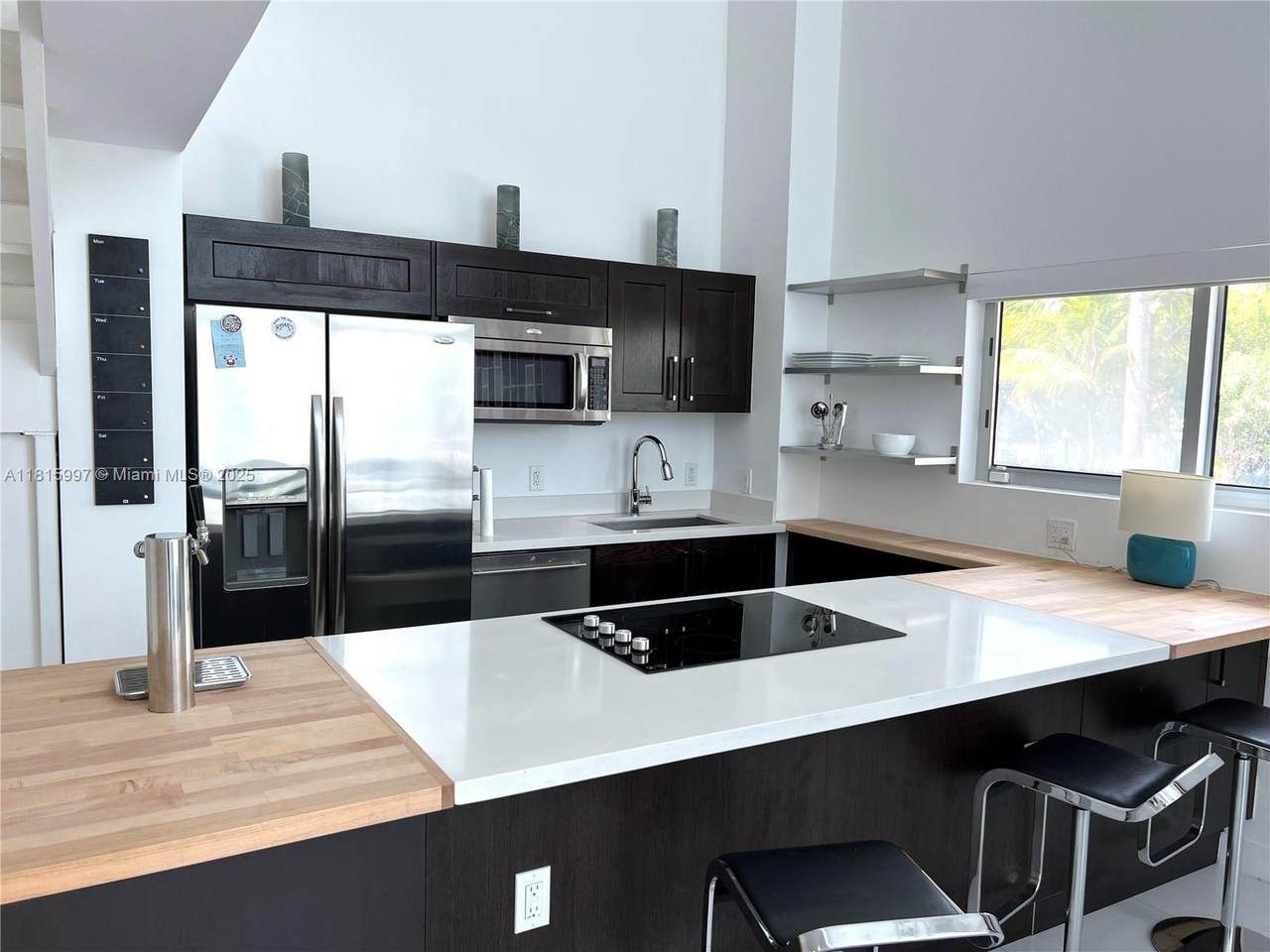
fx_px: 954
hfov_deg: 67.3
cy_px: 476
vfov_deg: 53.1
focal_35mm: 26
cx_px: 635
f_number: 1.5
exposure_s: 1/120
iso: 40
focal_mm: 5.7
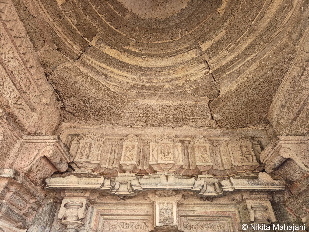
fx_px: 214
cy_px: 116
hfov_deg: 71.6
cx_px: 154
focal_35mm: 24
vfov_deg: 56.8
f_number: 1.8
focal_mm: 5.59
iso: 100
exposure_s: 1/100
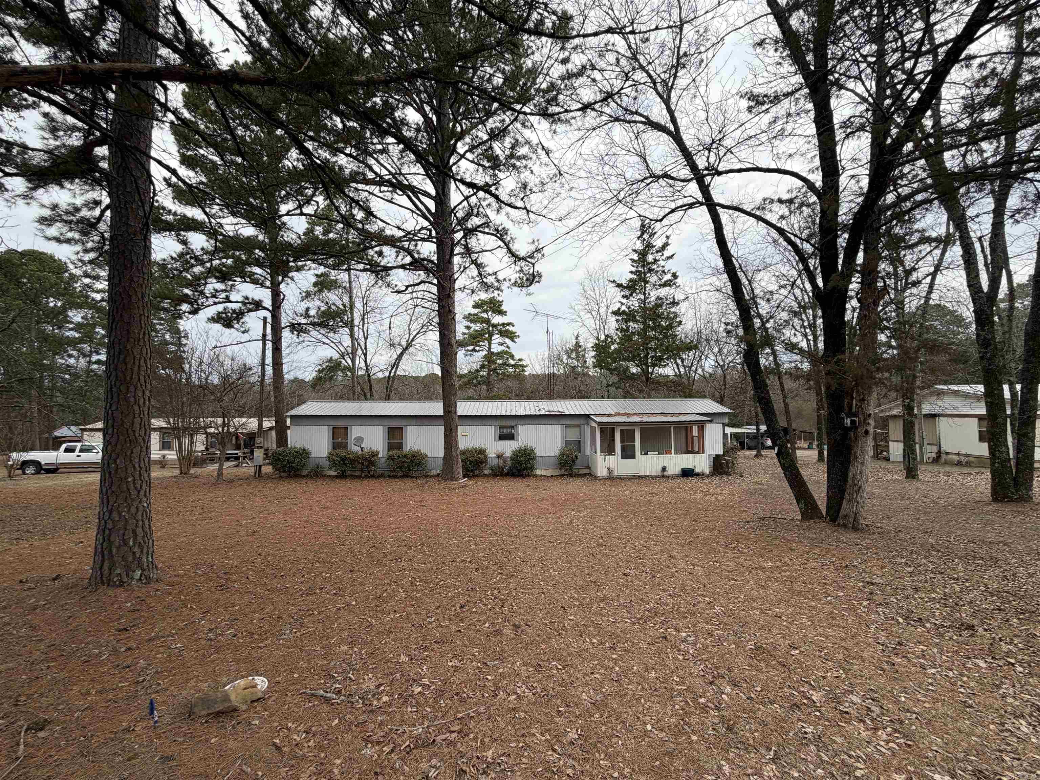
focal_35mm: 14
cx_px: 520
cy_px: 390
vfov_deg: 85.7
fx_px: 421
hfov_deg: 102.1
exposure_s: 1/535
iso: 40
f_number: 2.2
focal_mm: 2.22
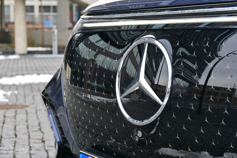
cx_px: 118
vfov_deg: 18.9
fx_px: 474
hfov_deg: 28.1
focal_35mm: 72
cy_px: 79
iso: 180
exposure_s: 1/80
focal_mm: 48
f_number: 6
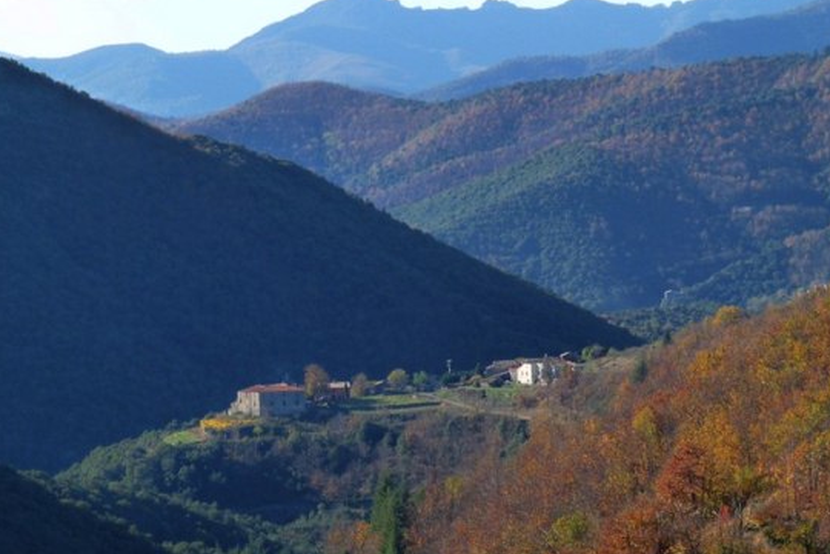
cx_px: 450
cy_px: 248
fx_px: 4150
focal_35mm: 180
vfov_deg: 7.6
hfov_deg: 11.4
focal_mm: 26
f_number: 5.6
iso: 160
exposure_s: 1/200
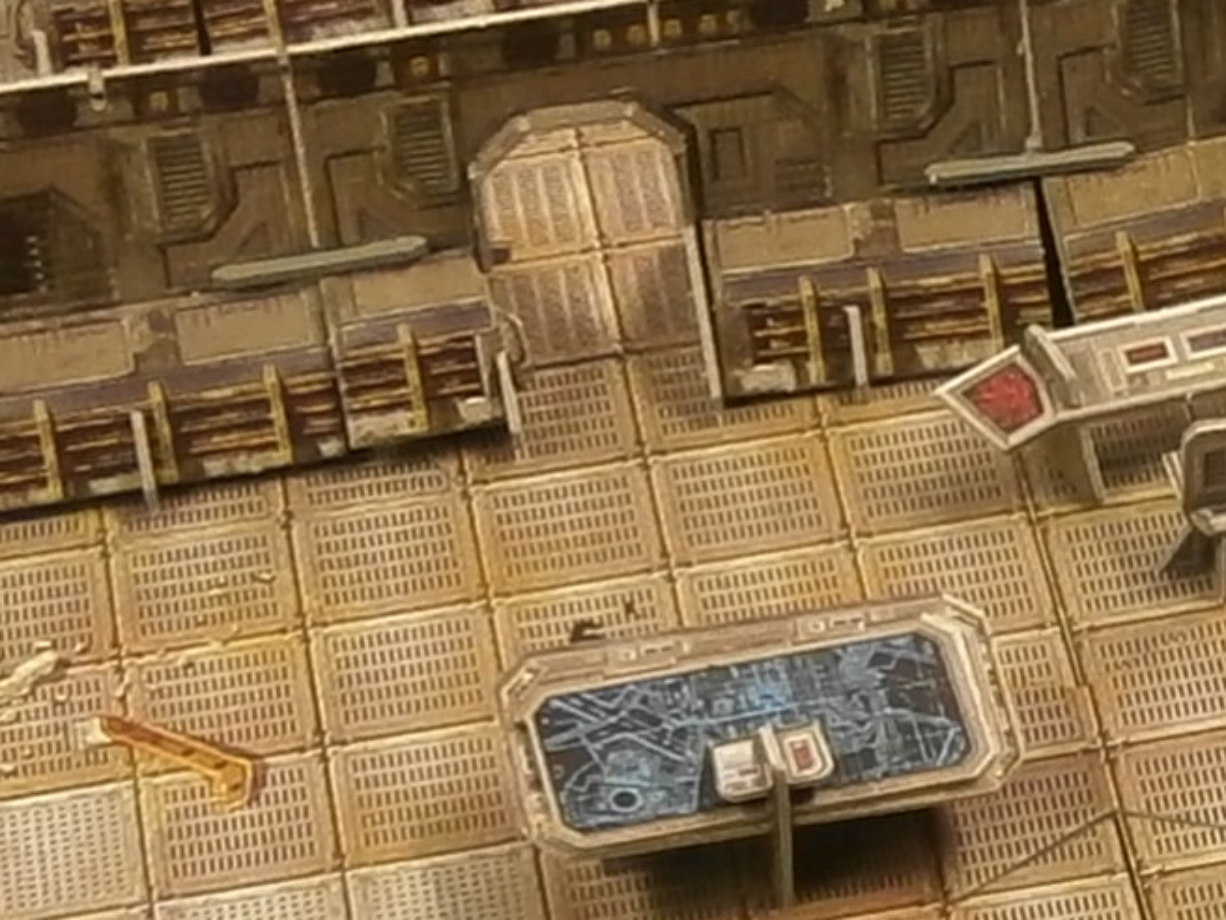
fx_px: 6021
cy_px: 1438
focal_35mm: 170
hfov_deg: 11.4
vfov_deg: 8.5
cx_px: 1394
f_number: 2.8
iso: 160
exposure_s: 1/30
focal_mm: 4.7
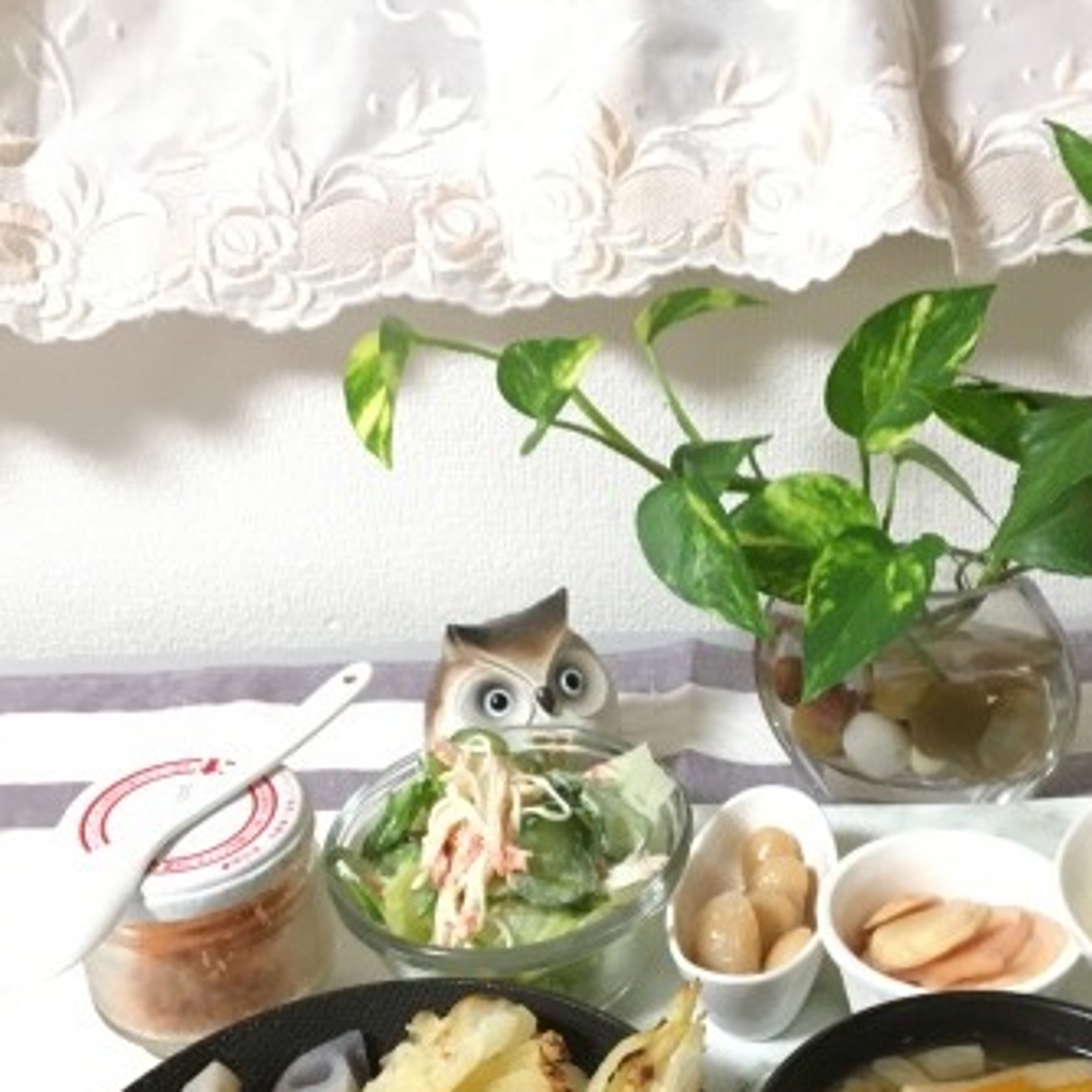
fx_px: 1642
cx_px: 651
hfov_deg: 36.7
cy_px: 703
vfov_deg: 36.5
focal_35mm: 46
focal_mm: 4.15
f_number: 2.2
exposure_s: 1/15
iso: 250
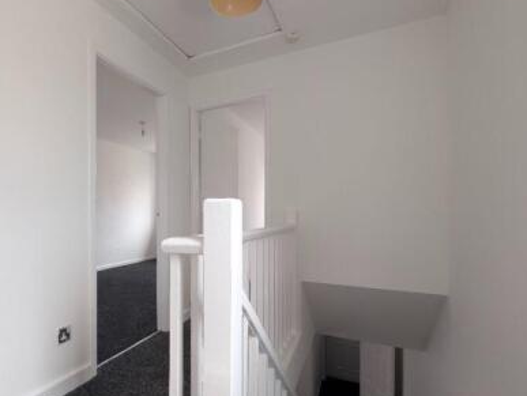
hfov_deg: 86.0
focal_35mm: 18
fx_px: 274
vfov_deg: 71.6
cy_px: 210
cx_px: 199
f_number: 1.7
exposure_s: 1/111
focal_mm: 2.02
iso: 54
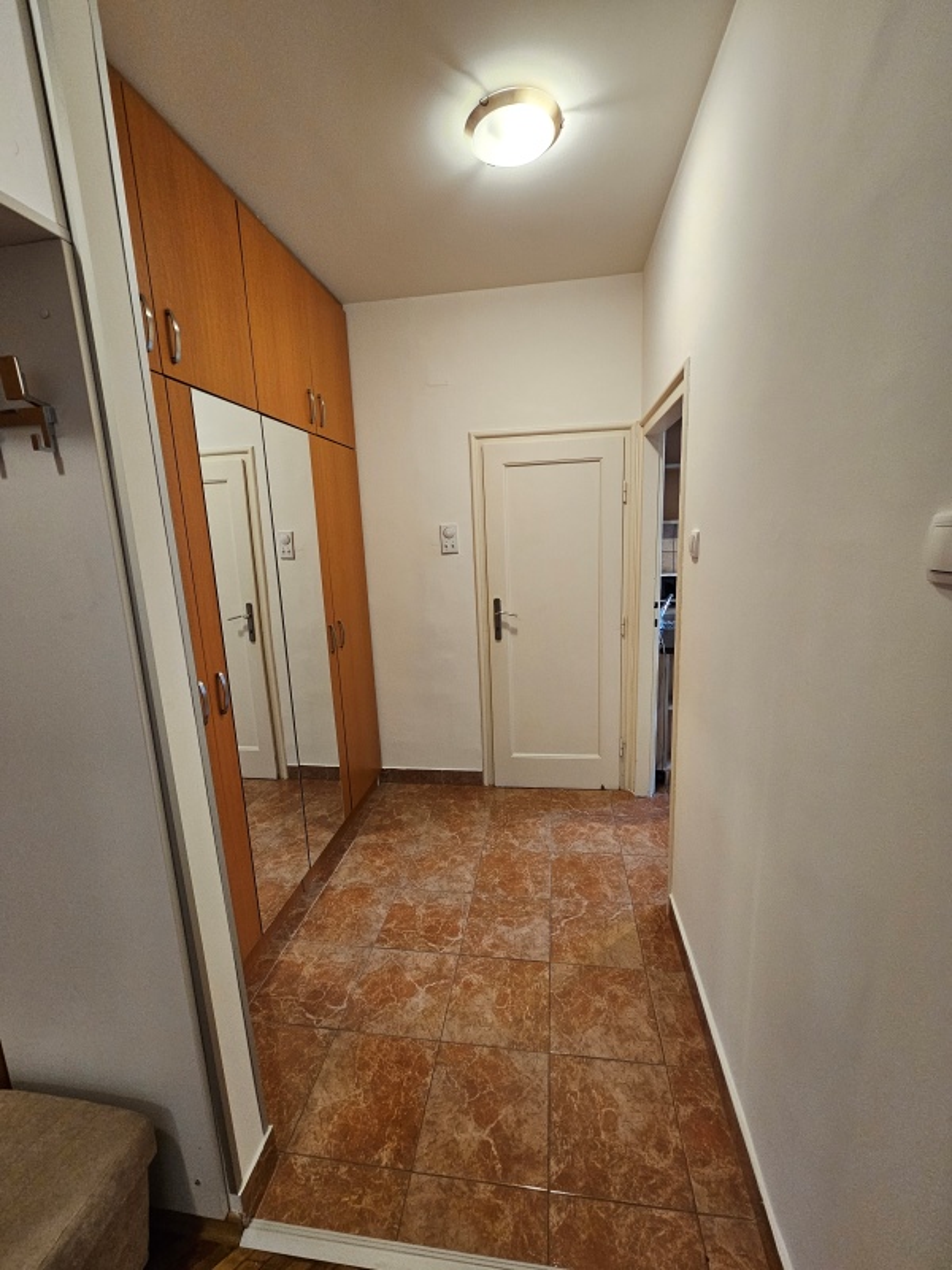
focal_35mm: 13
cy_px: 635
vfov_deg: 106.2
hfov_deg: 89.9
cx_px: 476
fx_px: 477
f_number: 2.2
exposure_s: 1/50
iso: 400
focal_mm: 2.2
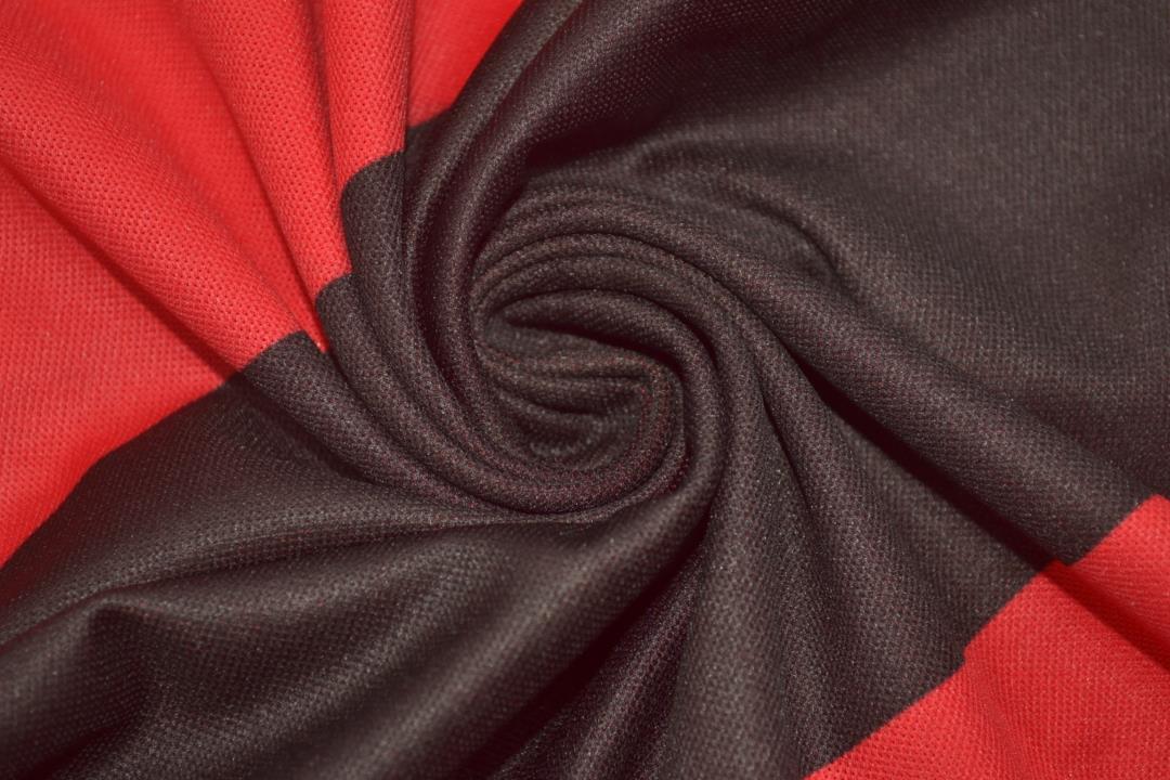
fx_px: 2681
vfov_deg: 16.6
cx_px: 585
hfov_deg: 24.6
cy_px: 390
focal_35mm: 82
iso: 200
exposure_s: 1/60
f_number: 5.6
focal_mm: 55
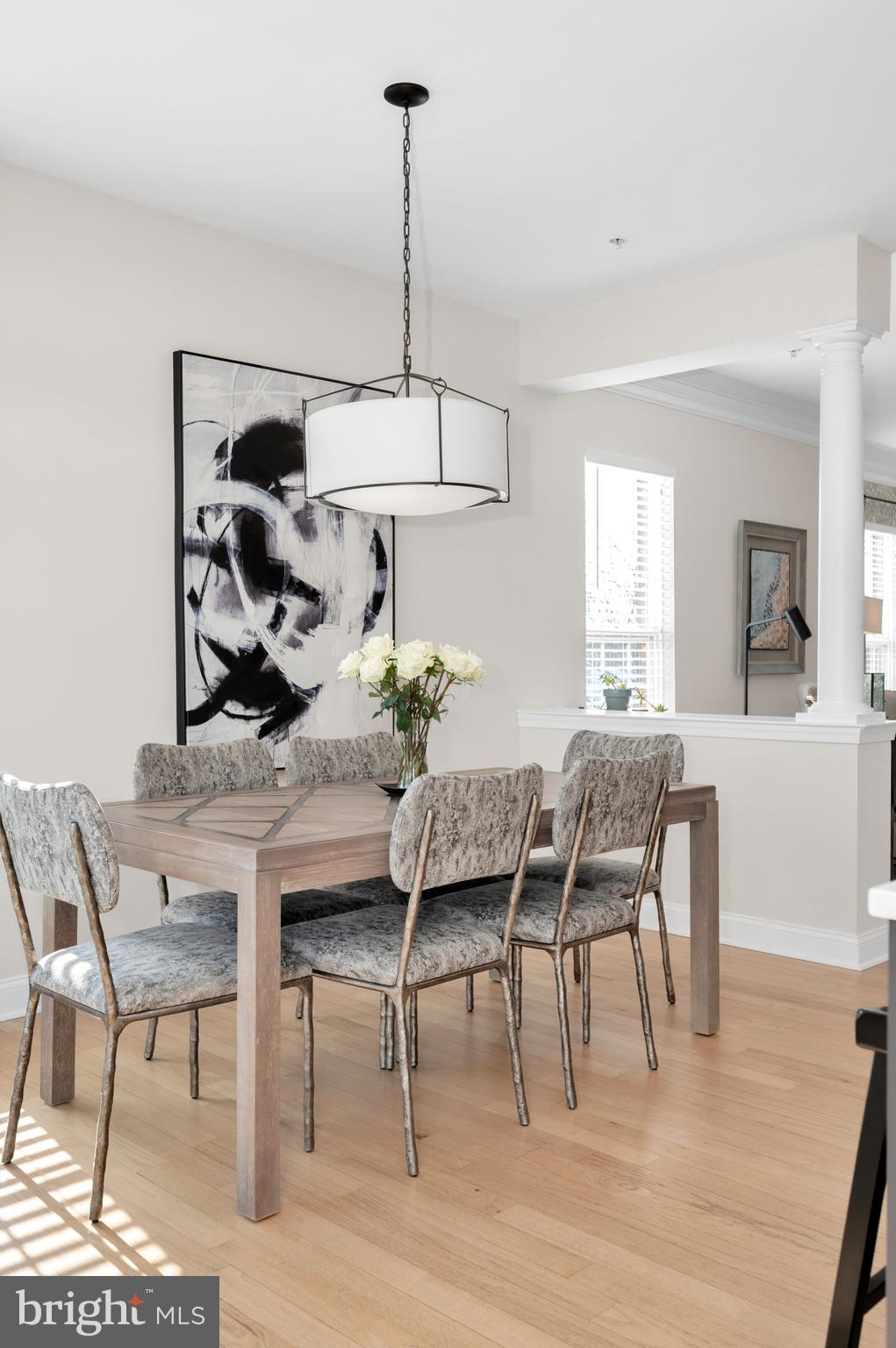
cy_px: 674
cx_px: 448
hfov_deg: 43.5
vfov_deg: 62.0
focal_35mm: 30
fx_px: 1122
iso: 160
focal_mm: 30
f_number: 4
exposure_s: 1/200
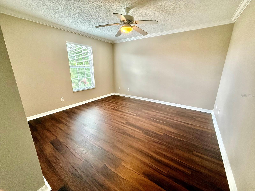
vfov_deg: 85.7
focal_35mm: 14
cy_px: 96
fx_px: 103
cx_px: 128
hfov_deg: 102.1
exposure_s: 1/120
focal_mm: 2.22
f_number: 2.2
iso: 400
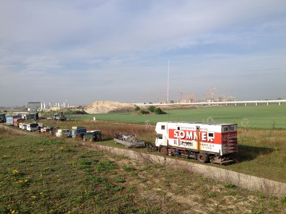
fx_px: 297
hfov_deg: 51.4
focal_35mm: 36
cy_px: 108
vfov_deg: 39.6
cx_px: 143
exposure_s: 1/1534
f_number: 2.4
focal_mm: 4.28
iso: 50
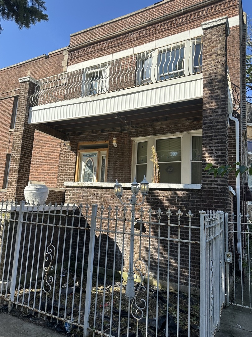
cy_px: 168
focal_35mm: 24
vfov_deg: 71.6
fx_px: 233
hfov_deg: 56.8
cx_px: 126
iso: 80
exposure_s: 1/2203
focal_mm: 6.86
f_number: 1.78
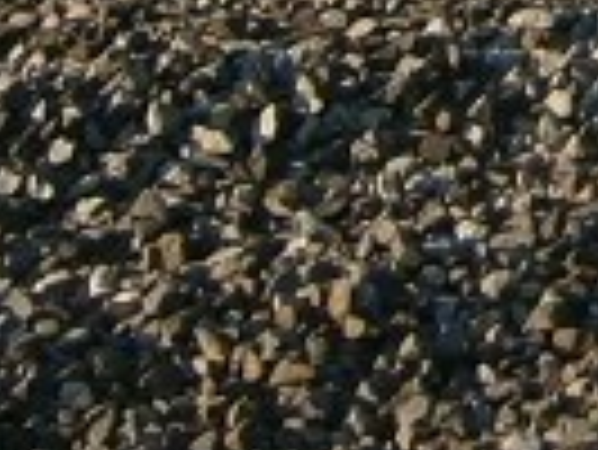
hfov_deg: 9.0
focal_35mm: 200
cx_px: 1412
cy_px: -1062
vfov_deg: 6.5
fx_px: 3458
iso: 80
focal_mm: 4.7
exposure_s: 1/500
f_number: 2.8
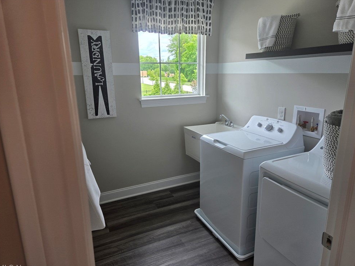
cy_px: 137
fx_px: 246
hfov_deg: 71.6
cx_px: 181
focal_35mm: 24
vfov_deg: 56.8
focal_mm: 5.4
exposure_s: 1/120
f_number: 1.8
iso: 32
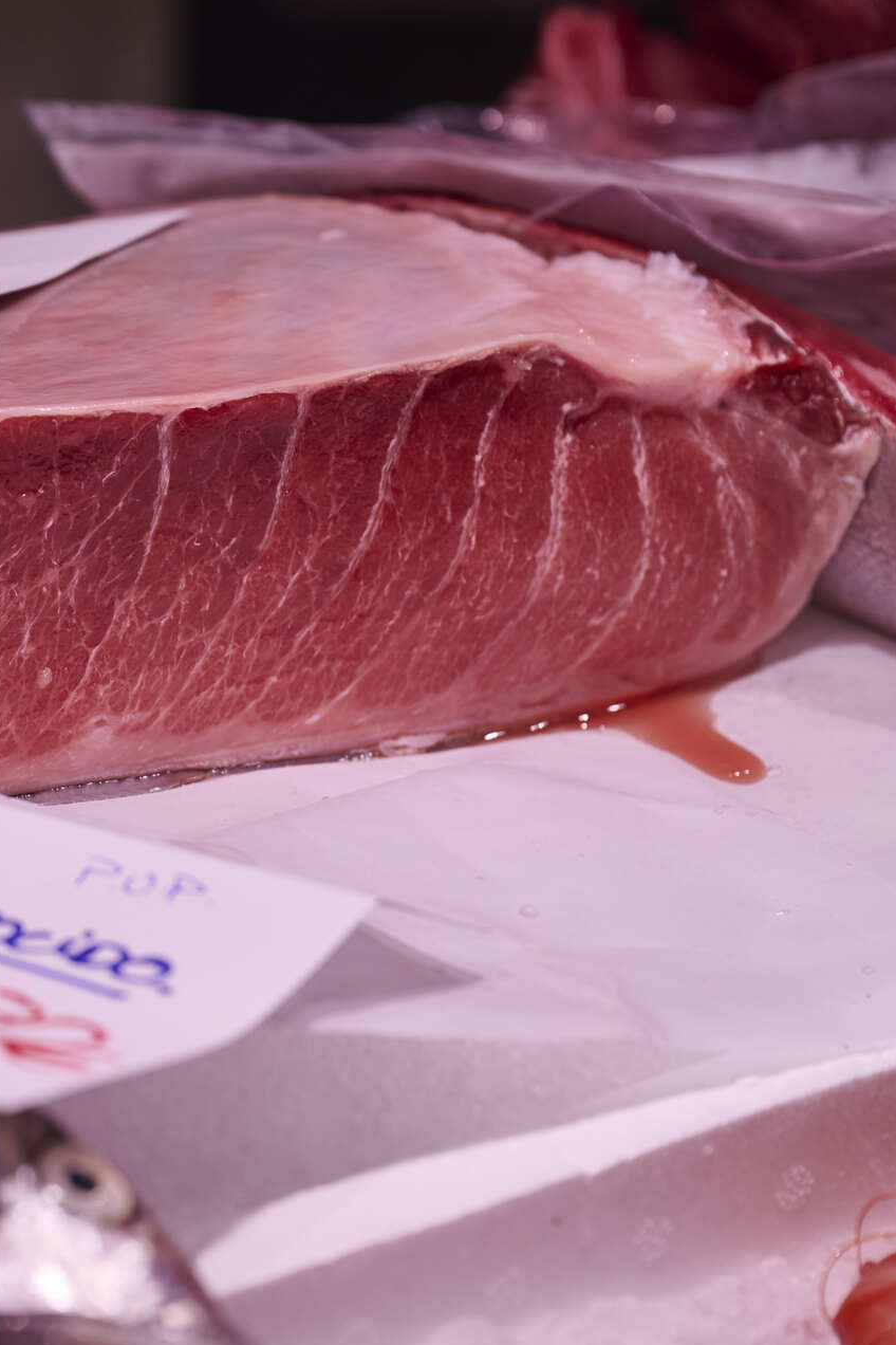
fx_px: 6197
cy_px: 675
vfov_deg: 12.4
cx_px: -7
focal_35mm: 166
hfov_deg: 8.2
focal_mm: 110
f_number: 6.3
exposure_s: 1/250
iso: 220
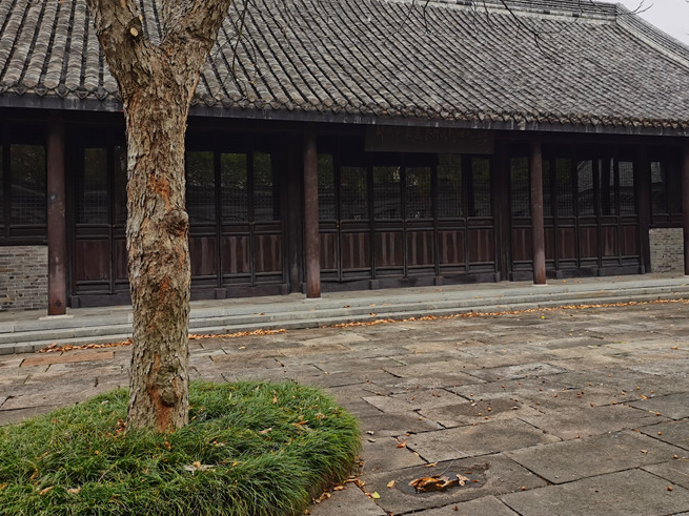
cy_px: 212
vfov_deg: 42.8
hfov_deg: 55.3
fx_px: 657
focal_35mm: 33
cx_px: 374
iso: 50
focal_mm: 5.58
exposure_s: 1/365
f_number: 1.8
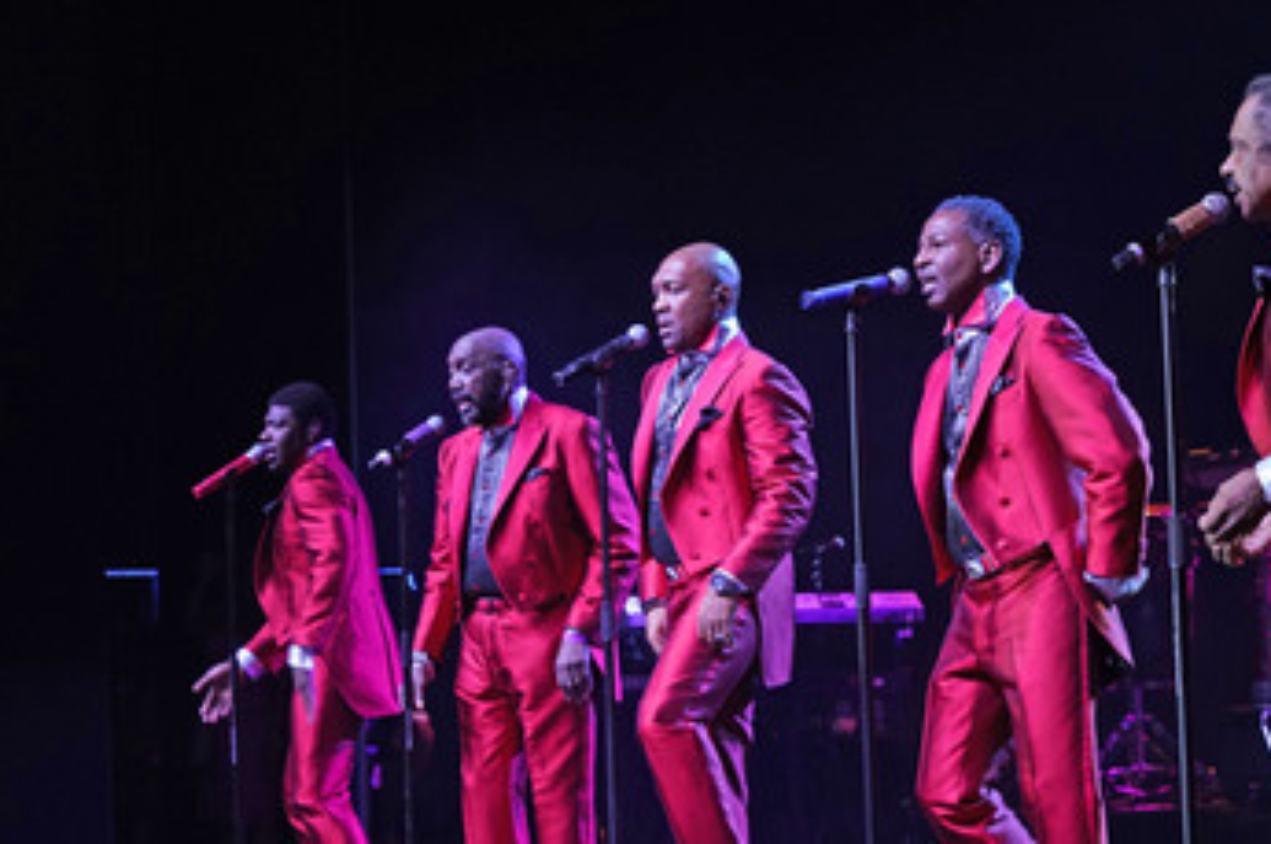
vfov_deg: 16.0
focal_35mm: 85
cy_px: 516
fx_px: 2997
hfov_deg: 23.9
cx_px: 812
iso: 1600
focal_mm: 65
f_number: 5.6
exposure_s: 1/160
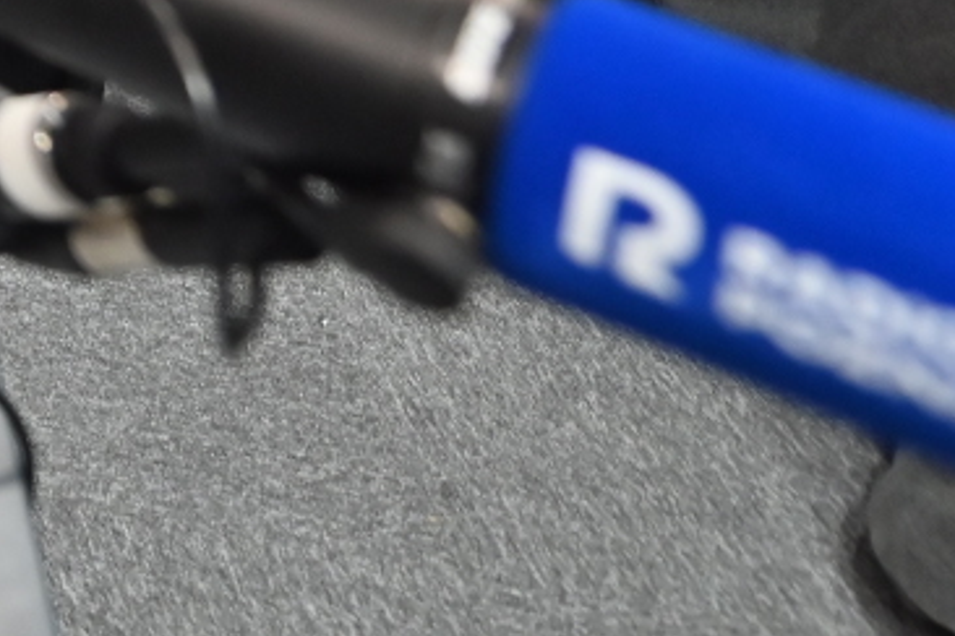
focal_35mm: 62
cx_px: -861
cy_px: -636
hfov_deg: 20.2
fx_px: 1645
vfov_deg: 16.6
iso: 1100
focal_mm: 14
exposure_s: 1/400
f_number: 2.8
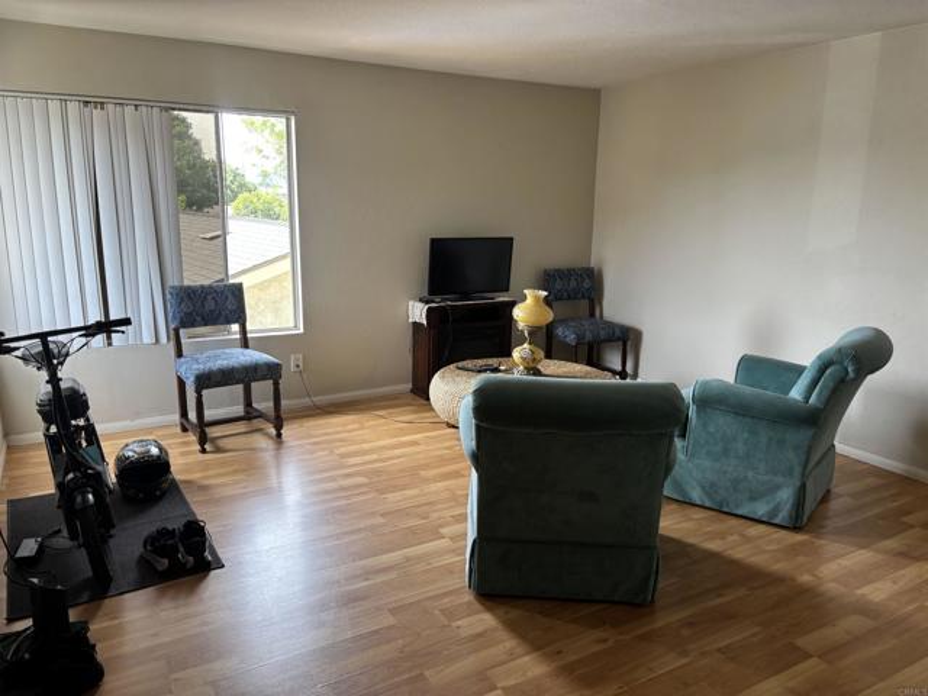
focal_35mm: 26
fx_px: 697
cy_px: 348
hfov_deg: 67.3
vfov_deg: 53.1
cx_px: 464
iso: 100
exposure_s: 1/120
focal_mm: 5.96
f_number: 1.6
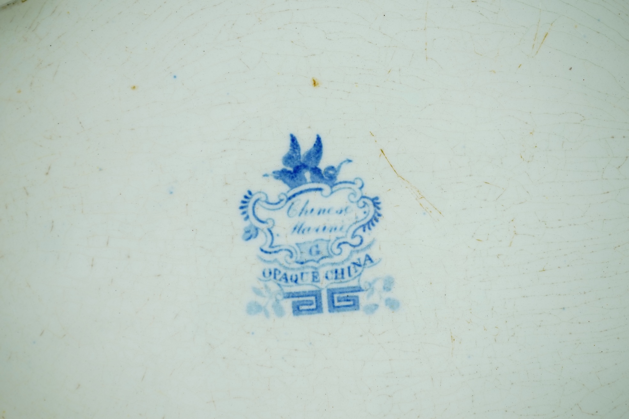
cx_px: 314
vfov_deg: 29.9
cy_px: 210
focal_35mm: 45
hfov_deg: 43.6
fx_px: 786
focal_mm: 30
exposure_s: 1/60
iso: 400
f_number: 7.1
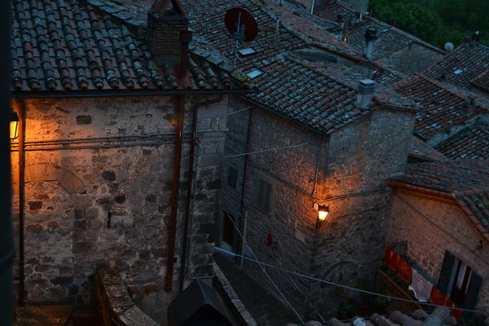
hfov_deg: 37.9
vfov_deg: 25.8
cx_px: 244
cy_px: 163
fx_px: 713
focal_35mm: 52
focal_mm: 35
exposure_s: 1/80
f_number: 2.5
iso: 800
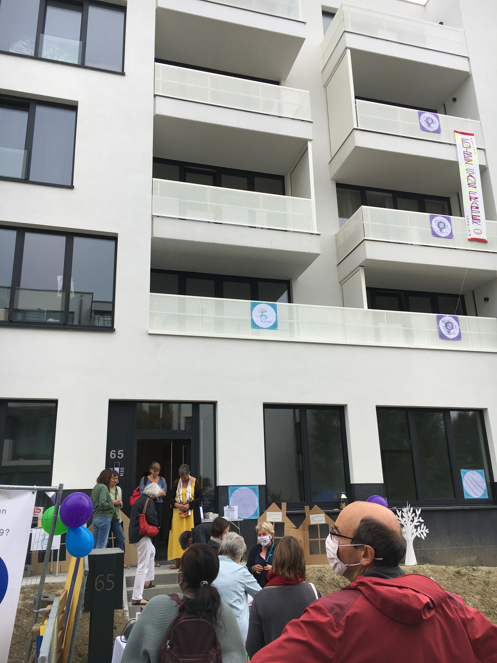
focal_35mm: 29
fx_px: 555
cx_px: 248
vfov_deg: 61.7
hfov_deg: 48.2
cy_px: 332
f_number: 2.2
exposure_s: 1/777
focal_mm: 4.15
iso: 25
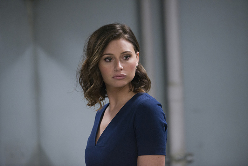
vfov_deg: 7.6
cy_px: 83
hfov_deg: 11.4
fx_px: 1240
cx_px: 124
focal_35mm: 180
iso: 2500
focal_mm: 180
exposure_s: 1/125
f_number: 2.8
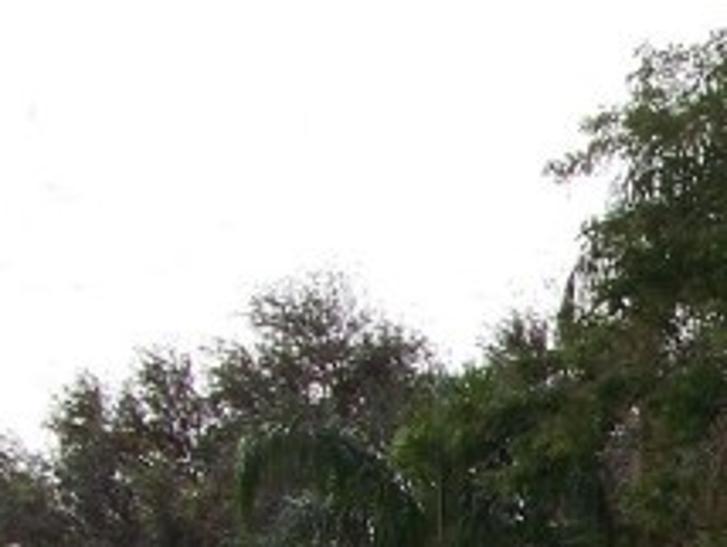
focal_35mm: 172
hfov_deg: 10.7
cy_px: 873
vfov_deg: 8.4
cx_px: 1325
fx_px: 3616
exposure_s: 1/640
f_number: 4
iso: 67
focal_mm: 5.85
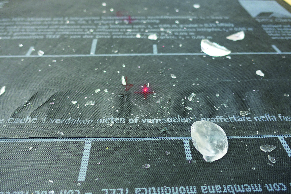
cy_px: 97
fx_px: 194
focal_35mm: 24
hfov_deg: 73.7
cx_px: 146
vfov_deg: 53.1
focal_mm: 8.8
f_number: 1.8
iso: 400
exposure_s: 1/30
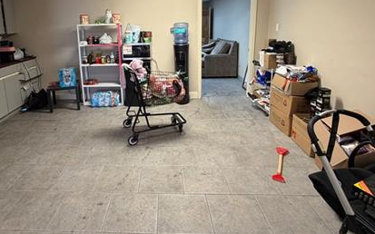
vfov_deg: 51.4
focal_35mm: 23
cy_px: 68
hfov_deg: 76.4
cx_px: 152
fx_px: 235
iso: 250
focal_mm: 2.22
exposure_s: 1/60
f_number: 2.2
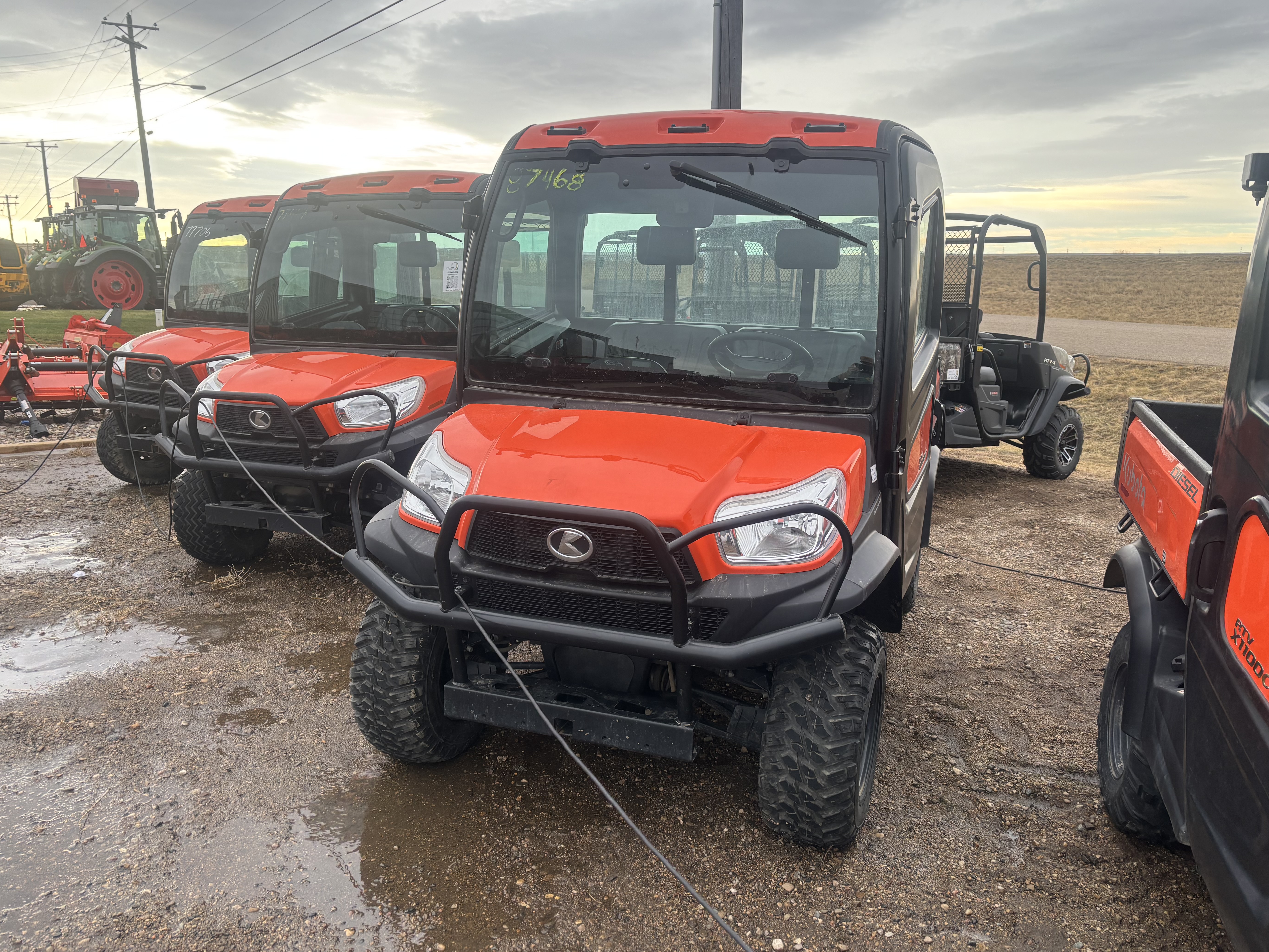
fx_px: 990
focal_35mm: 27
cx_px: 646
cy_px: 463
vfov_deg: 51.3
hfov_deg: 65.3
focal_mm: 5.96
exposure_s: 1/121
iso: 40
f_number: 1.6
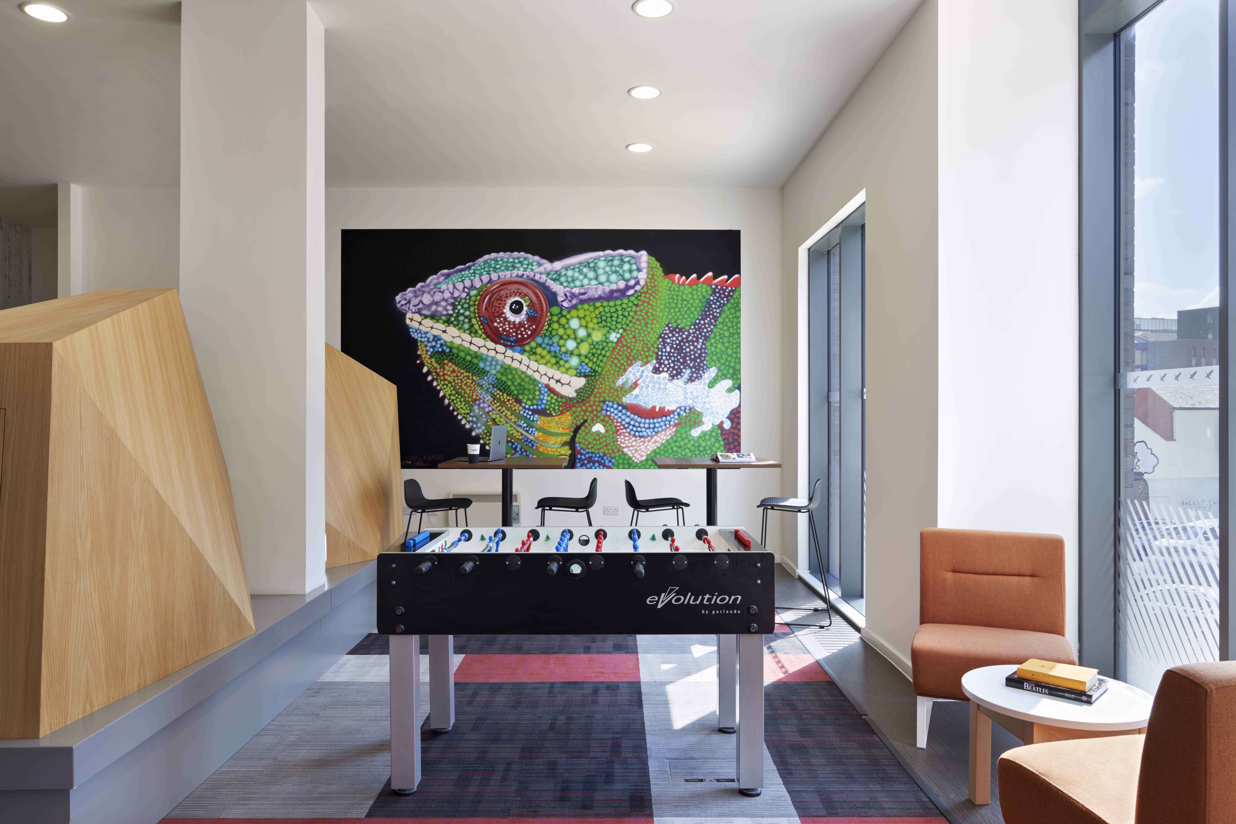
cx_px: 618
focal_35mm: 24
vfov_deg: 53.1
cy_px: 412
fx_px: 824
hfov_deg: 73.7
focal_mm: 24
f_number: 10
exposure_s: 1/15
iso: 50
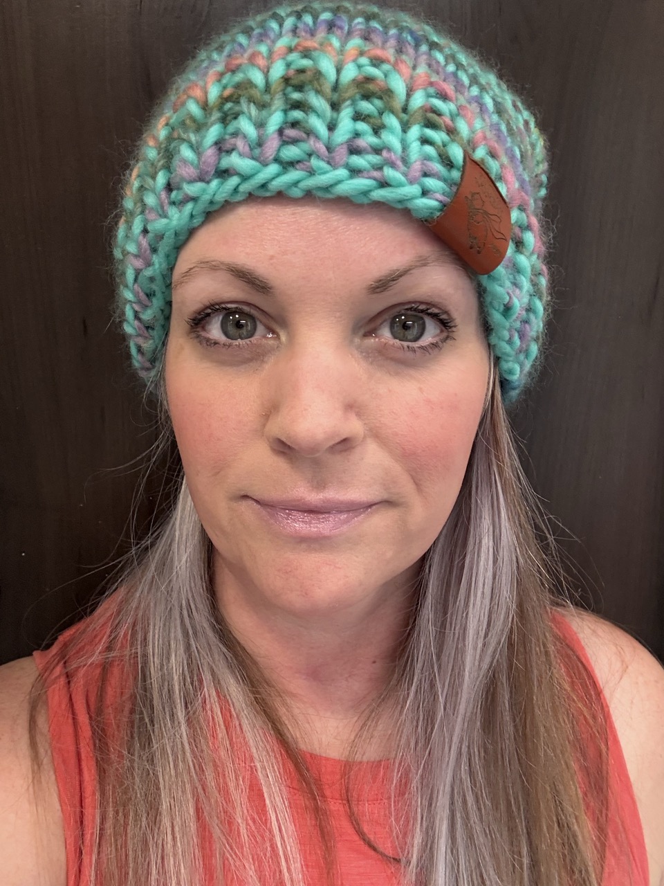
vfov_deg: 60.0
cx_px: 332
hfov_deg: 46.8
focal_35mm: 30
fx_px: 767
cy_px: 443
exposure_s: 1/60
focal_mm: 2.69
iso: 125
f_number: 1.9
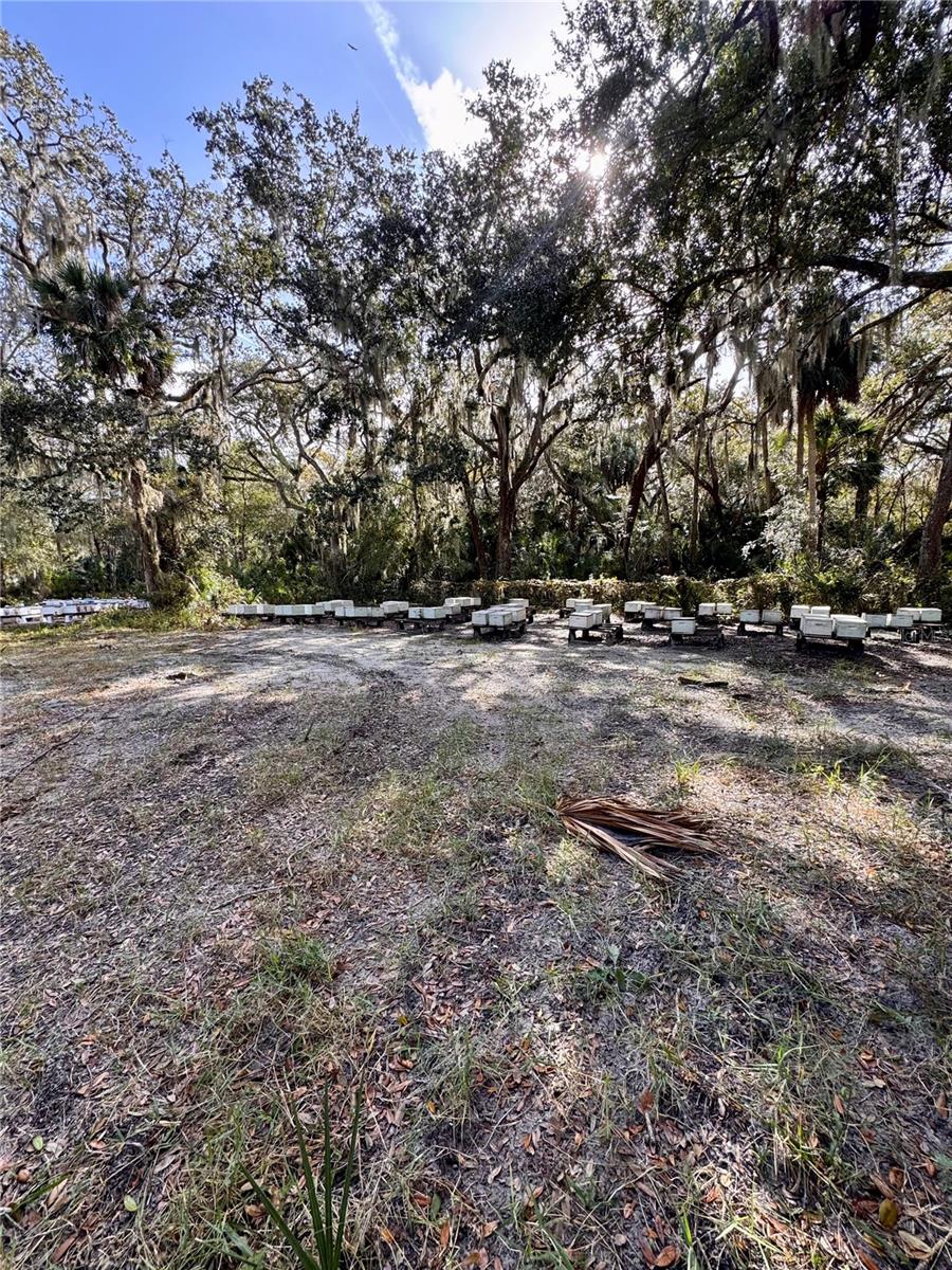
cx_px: 476
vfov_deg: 102.1
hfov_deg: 85.7
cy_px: 635
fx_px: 513
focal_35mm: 14
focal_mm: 2.22
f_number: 2.2
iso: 40
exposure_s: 1/175
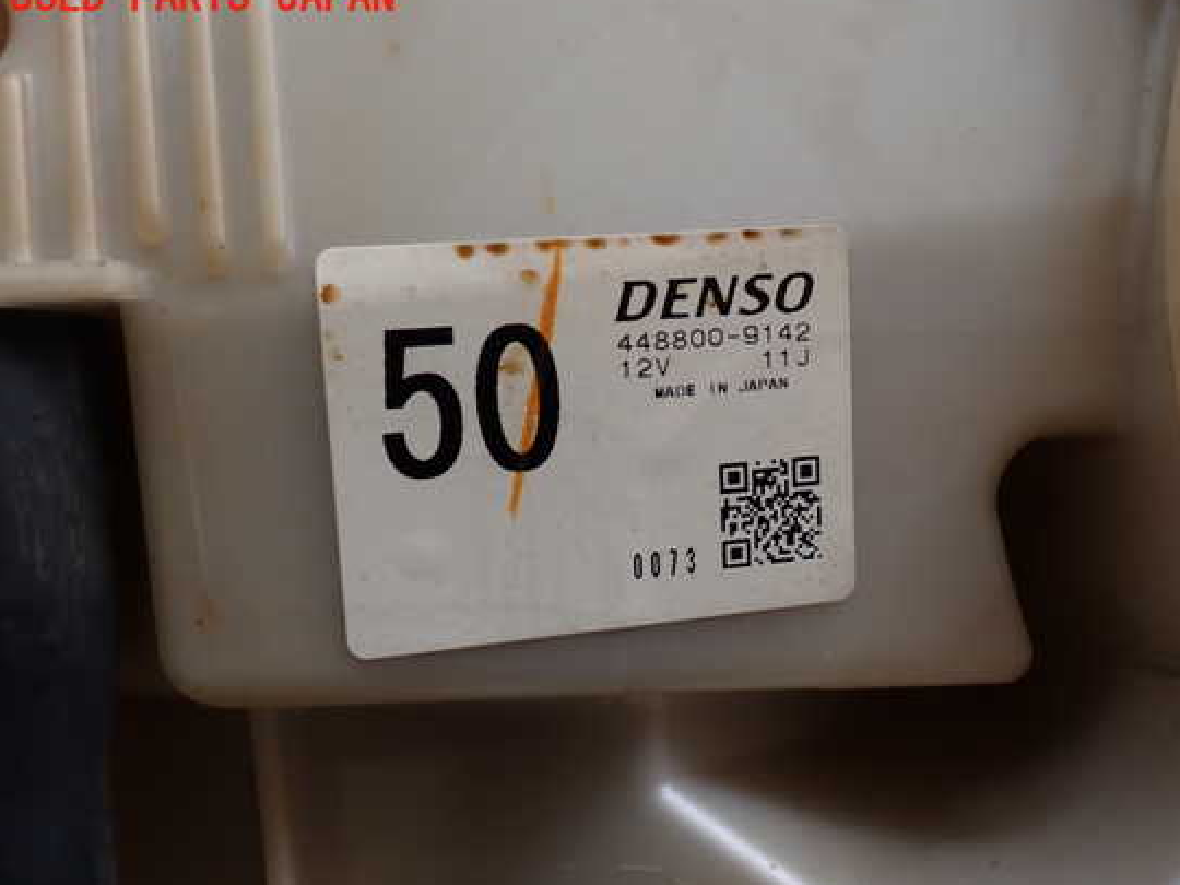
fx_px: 1364
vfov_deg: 36.0
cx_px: 653
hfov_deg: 46.7
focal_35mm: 40
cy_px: 461
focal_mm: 6.37
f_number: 3.5
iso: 100
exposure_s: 1/125
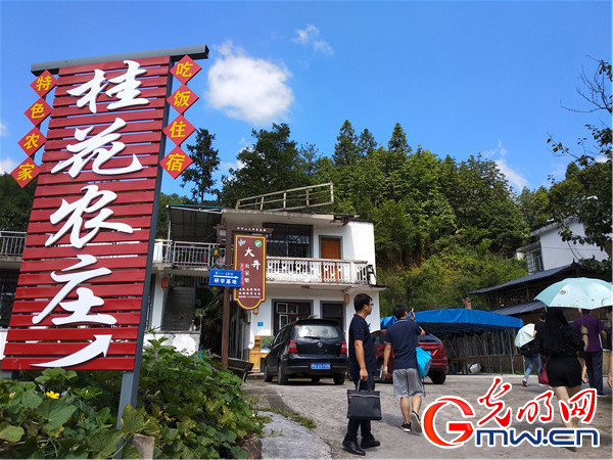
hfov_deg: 67.3
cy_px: 230
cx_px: 306
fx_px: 460
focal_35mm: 26
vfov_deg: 53.1
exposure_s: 1/734
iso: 100
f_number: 2.2
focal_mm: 3.81
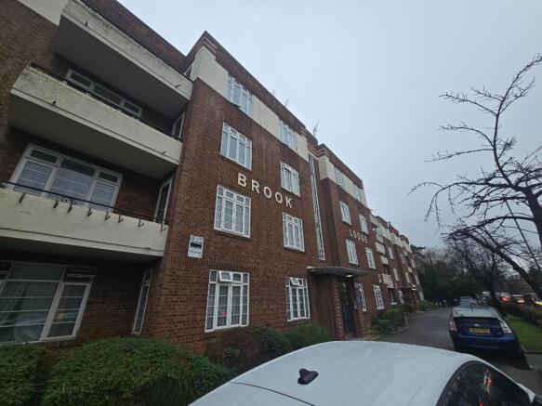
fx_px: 204
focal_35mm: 13
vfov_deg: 89.9
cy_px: 203
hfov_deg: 106.2
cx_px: 271
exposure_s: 1/100
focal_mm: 2.2
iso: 64
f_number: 2.2
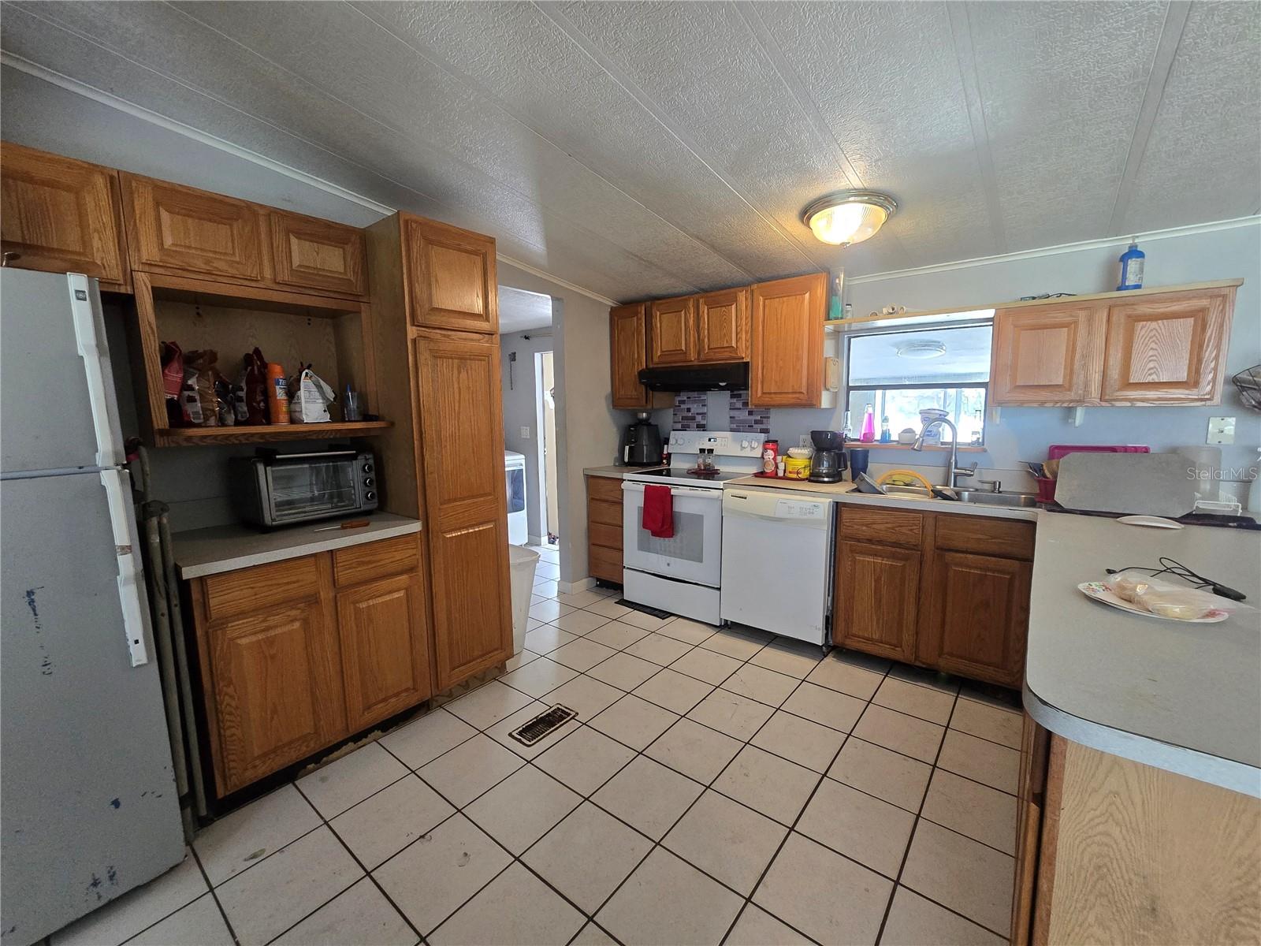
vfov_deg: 89.9
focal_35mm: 13
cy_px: 473
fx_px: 474
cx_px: 630
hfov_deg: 106.2
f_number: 2.2
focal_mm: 2.2
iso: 500
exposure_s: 1/60
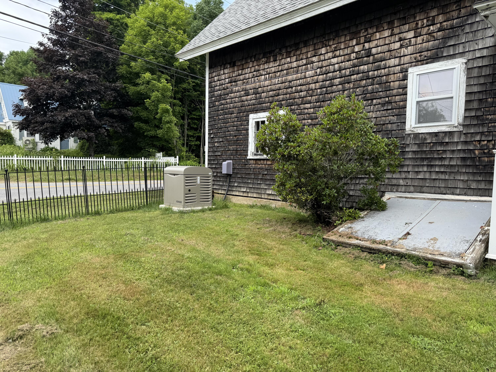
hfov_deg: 71.6
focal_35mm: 24
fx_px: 344
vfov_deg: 56.8
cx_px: 248
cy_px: 186
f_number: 1.78
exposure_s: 1/1112
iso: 80
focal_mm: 6.76
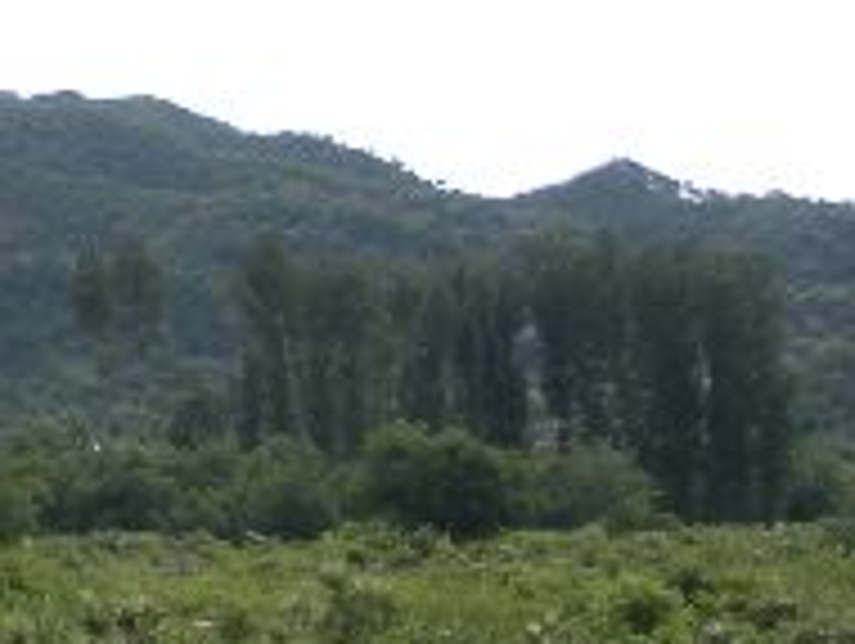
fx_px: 4798
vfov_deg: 7.6
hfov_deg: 9.4
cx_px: -940
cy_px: -18
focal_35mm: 194
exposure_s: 1/257
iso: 64
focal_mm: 6.3
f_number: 3.5
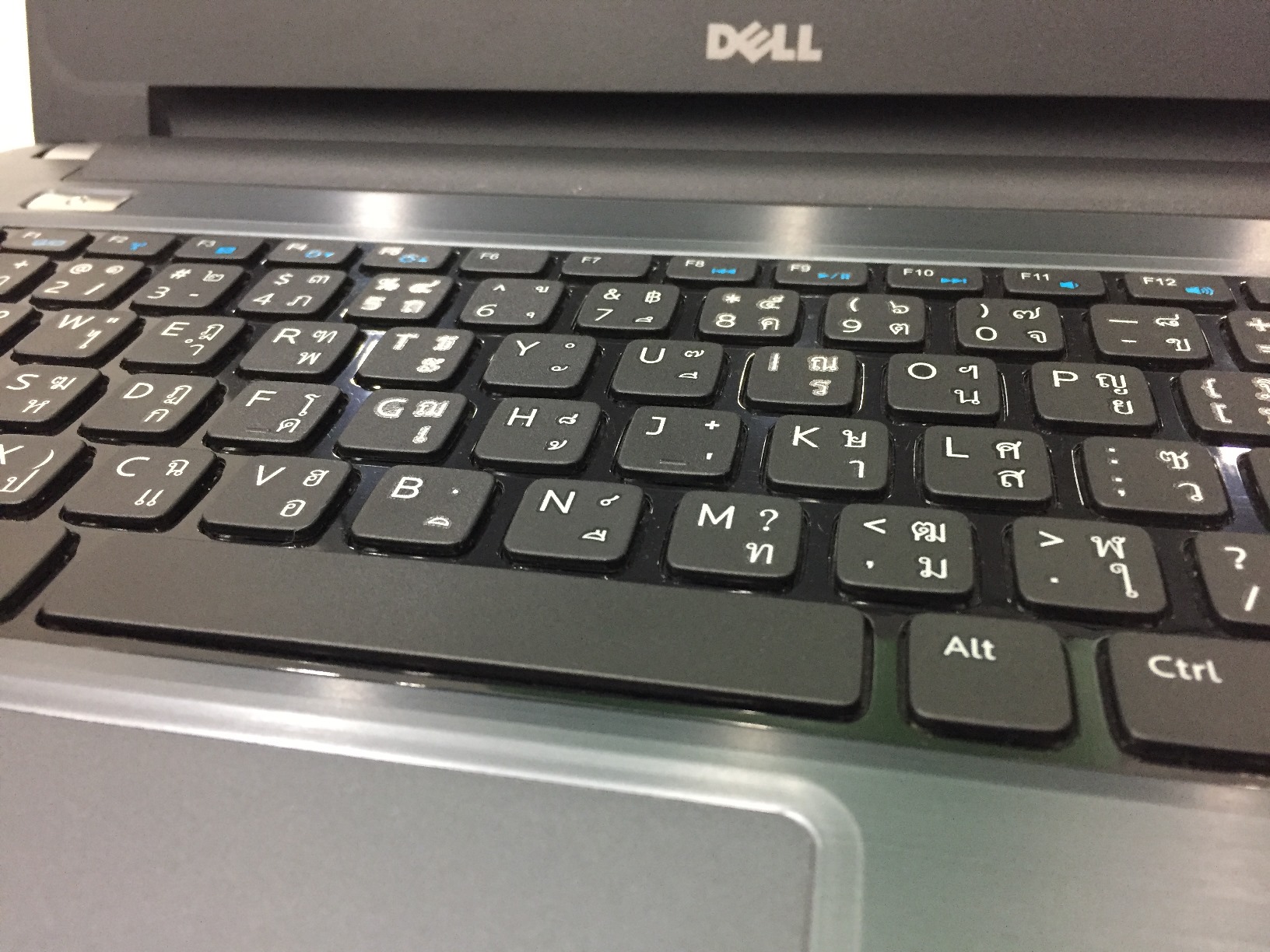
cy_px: 476
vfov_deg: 48.2
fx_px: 1064
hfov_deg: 61.7
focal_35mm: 29
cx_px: 635
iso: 250
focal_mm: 4.15
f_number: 2.2
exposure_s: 1/25
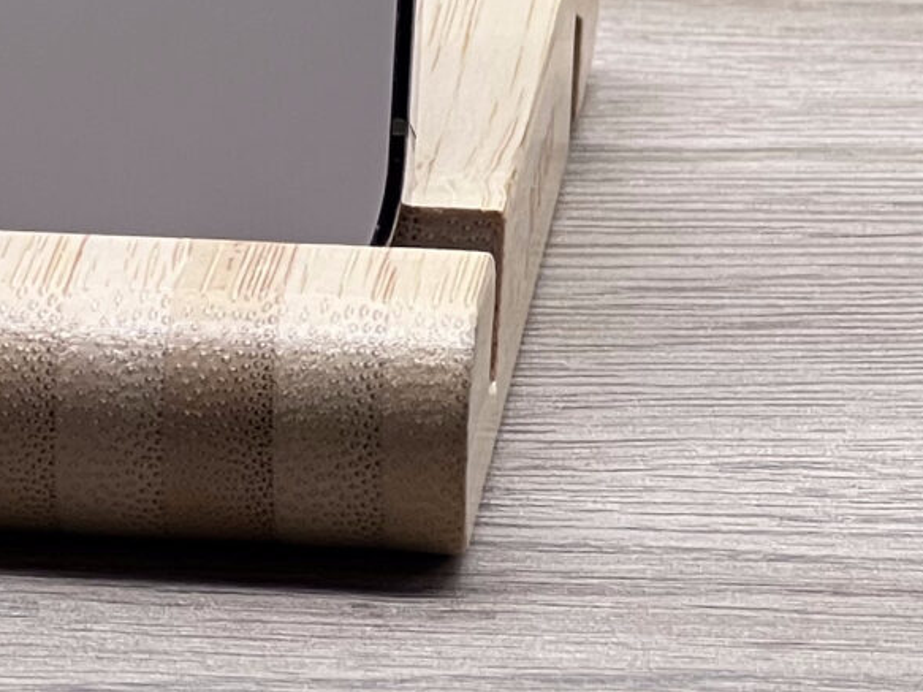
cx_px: 85
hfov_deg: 5.9
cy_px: -727
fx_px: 9011
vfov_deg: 4.3
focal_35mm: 338
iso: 80
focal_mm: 9
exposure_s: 1/100
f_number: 2.8
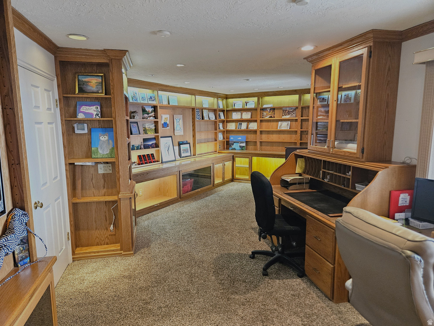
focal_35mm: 23
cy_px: 163
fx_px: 288
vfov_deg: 58.9
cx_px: 217
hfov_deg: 73.9
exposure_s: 1/120
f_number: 1.8
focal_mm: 5.4
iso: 500
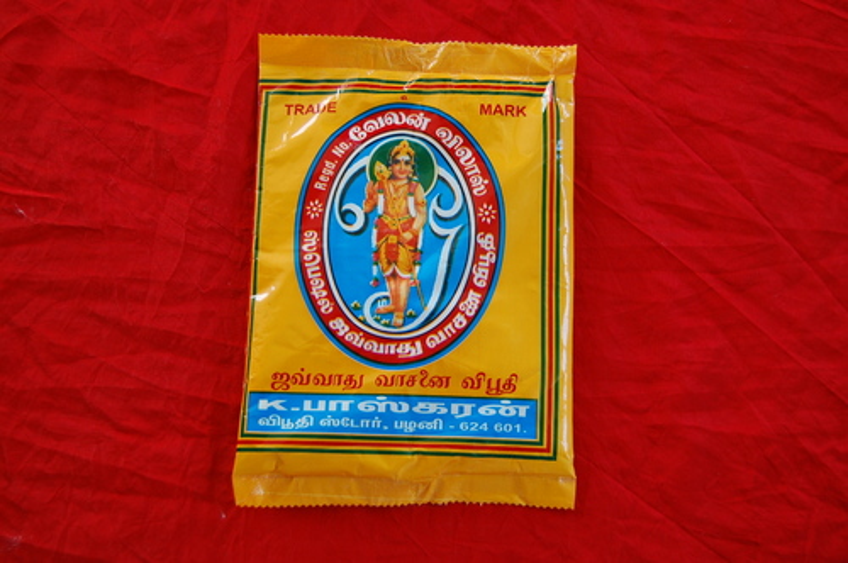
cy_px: 282
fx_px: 1235
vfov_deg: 25.7
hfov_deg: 37.9
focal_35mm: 52
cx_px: 424
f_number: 4.8
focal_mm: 35
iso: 400
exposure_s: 1/60
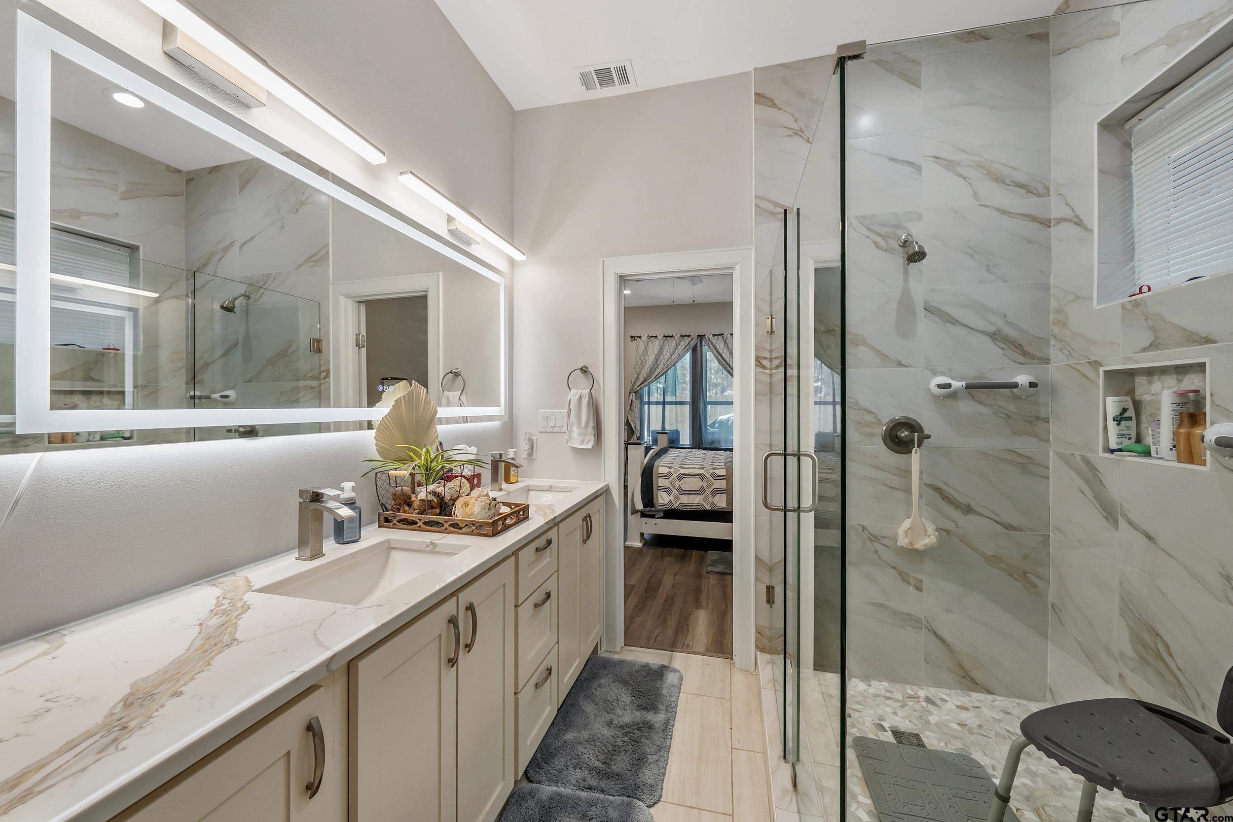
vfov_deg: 85.4
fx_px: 445
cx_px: 616
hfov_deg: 108.3
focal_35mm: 13
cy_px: 411
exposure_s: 1/50
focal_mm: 13
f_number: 8
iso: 800
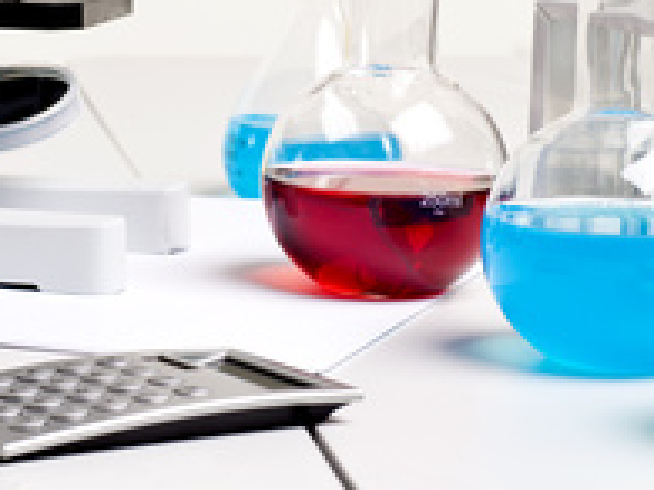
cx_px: 314
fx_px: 2964
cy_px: 23
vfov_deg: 9.4
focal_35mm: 157
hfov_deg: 12.6
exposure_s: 1/160
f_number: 7.1
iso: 100
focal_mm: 50
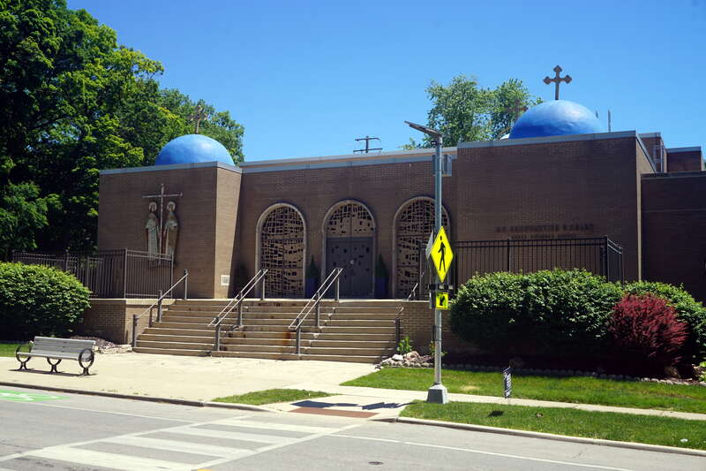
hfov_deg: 46.4
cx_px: 353
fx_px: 823
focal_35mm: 42
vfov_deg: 31.9
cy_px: 236
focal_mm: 28
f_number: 11
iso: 100
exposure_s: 1/125
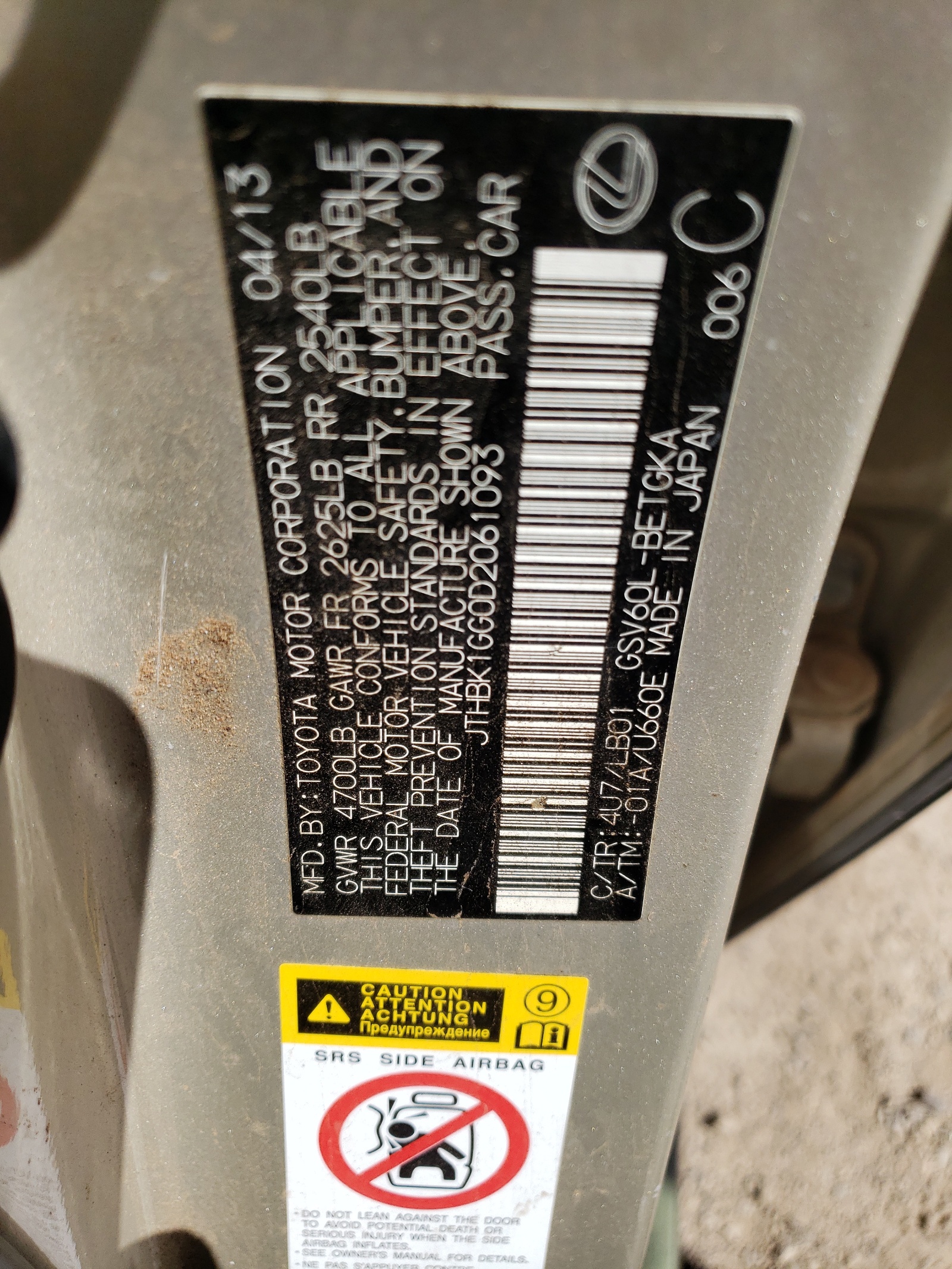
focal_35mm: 26
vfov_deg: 67.3
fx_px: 953
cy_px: 634
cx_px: 476
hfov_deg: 53.1
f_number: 1.5
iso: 50
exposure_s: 1/3333
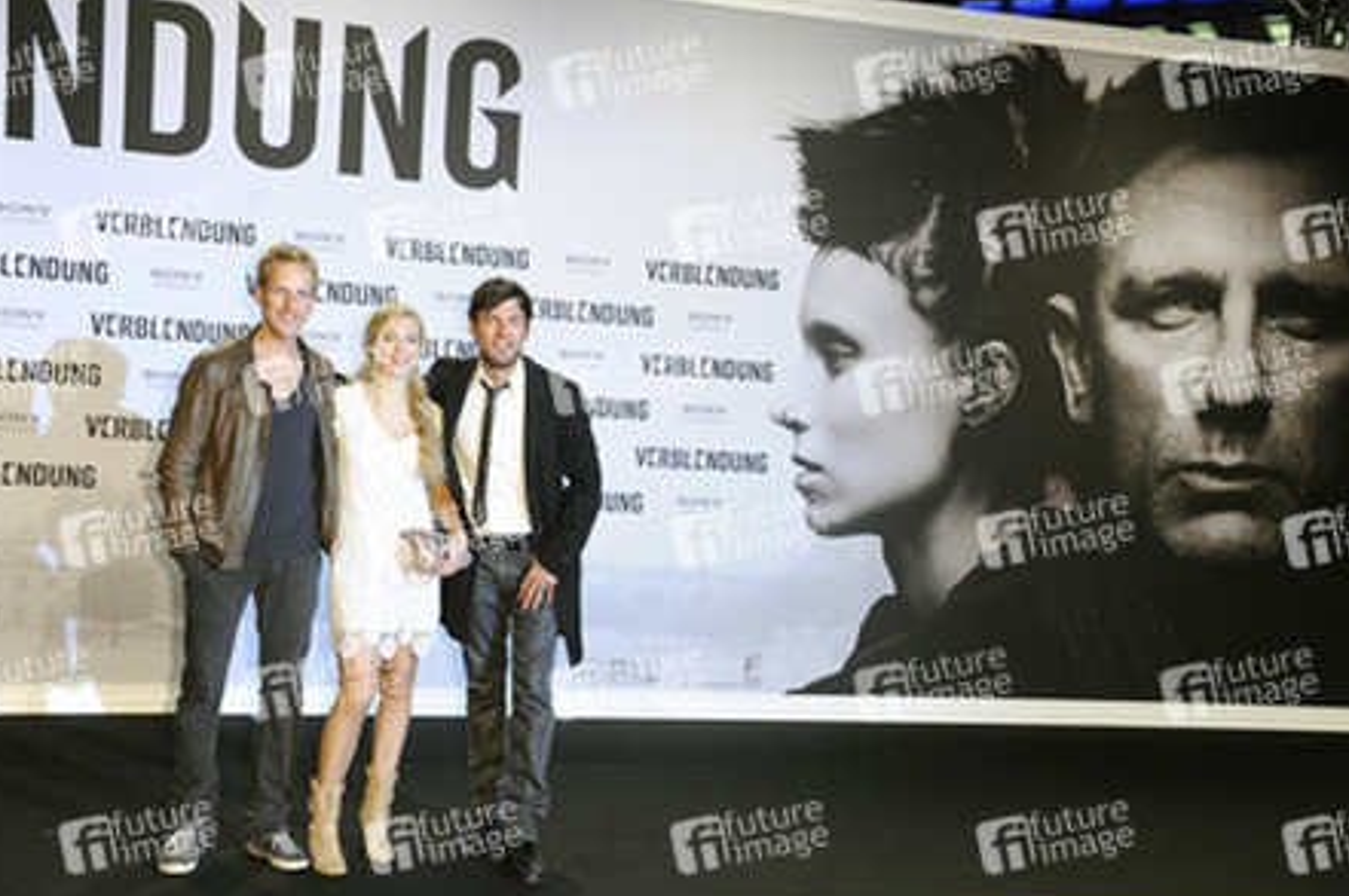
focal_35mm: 43
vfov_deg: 31.1
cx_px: 668
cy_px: 456
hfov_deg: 45.5
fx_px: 1609
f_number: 5.6
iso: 1000
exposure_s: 1/160
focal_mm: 42
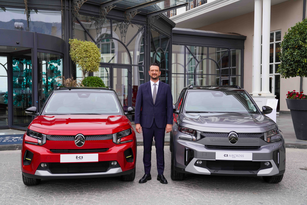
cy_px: 102
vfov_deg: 33.4
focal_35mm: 40
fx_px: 341
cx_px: 154
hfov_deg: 48.5
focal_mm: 40
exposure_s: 1/2500
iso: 400
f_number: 4
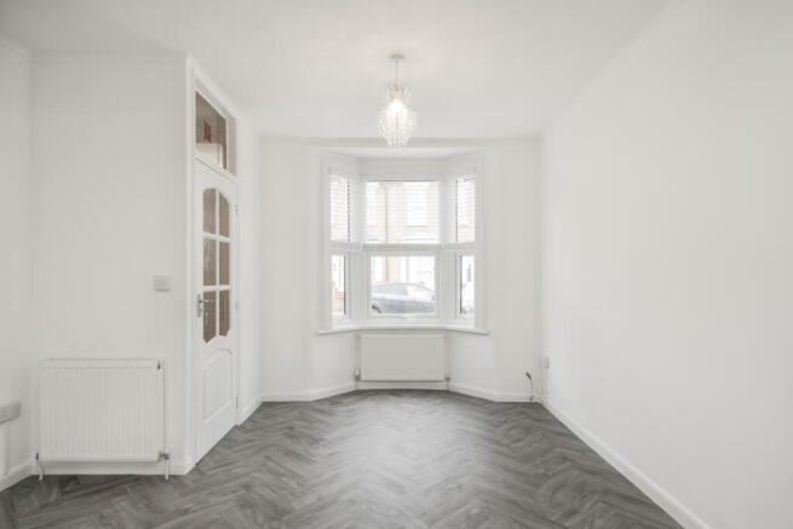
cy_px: 264
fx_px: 397
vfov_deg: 67.4
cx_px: 396
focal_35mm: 18
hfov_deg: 90.0
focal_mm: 18
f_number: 9
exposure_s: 1/25
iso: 800
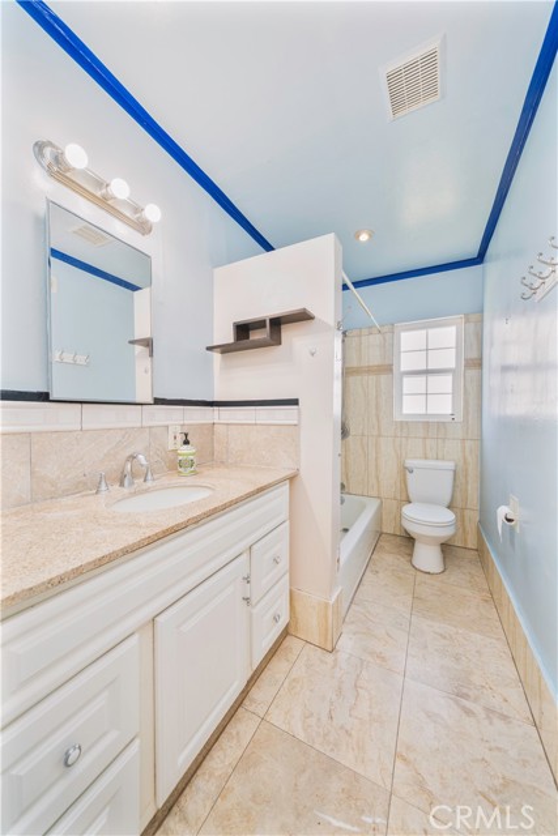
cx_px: 279
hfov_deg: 90.0
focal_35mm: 12
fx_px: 279
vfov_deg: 112.6
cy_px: 418
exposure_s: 1/160
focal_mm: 12
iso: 1600
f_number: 4
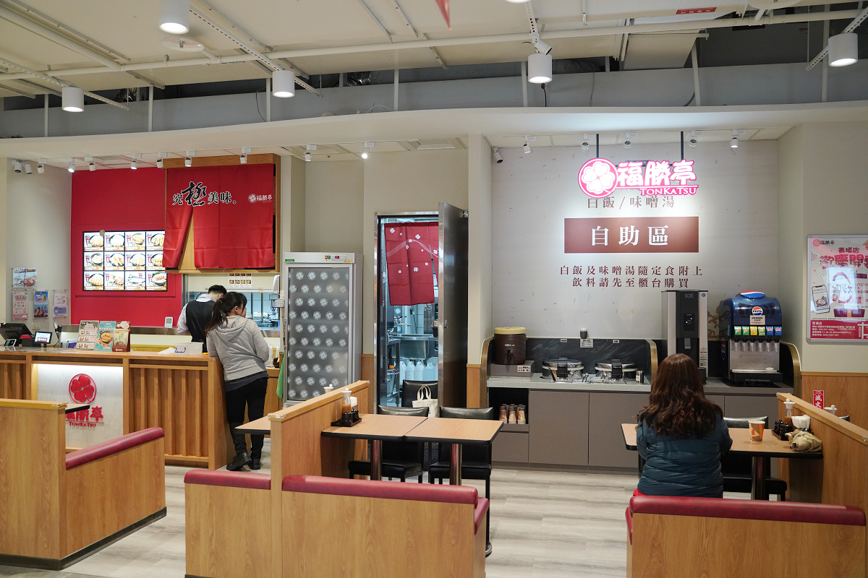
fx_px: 723
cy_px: 289
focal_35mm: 30
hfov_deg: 61.9
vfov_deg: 43.6
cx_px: 434
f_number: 3.2
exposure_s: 1/160
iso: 1600
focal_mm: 30
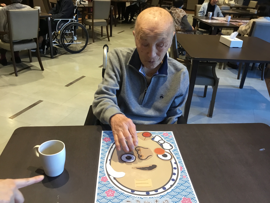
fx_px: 242
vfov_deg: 45.4
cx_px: 135
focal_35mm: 31
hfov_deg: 58.4
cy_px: 102
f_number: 2.4
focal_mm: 3.3
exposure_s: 1/30
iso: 64
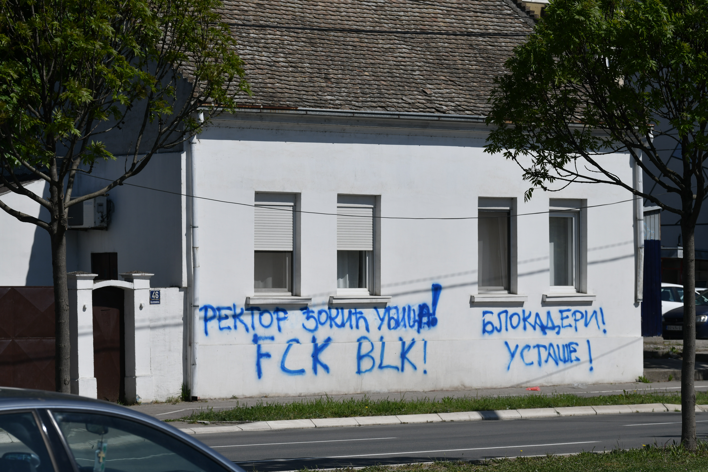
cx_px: 354
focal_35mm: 135
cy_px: 236
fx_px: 2655
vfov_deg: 10.2
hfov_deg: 15.2
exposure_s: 1/2500
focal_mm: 135
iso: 250
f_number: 8
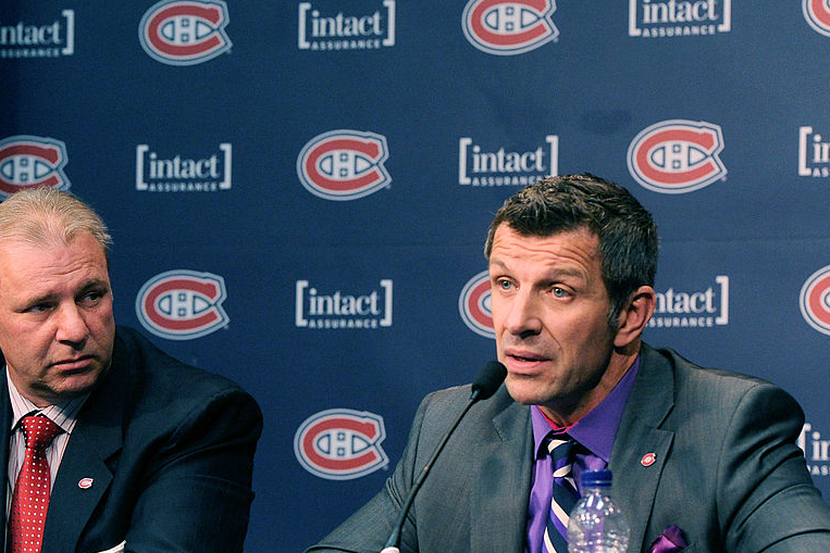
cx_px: 343
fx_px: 3251
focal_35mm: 141
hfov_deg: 14.5
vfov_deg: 9.7
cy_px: 363
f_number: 5
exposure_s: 1/320
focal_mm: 105
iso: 5000
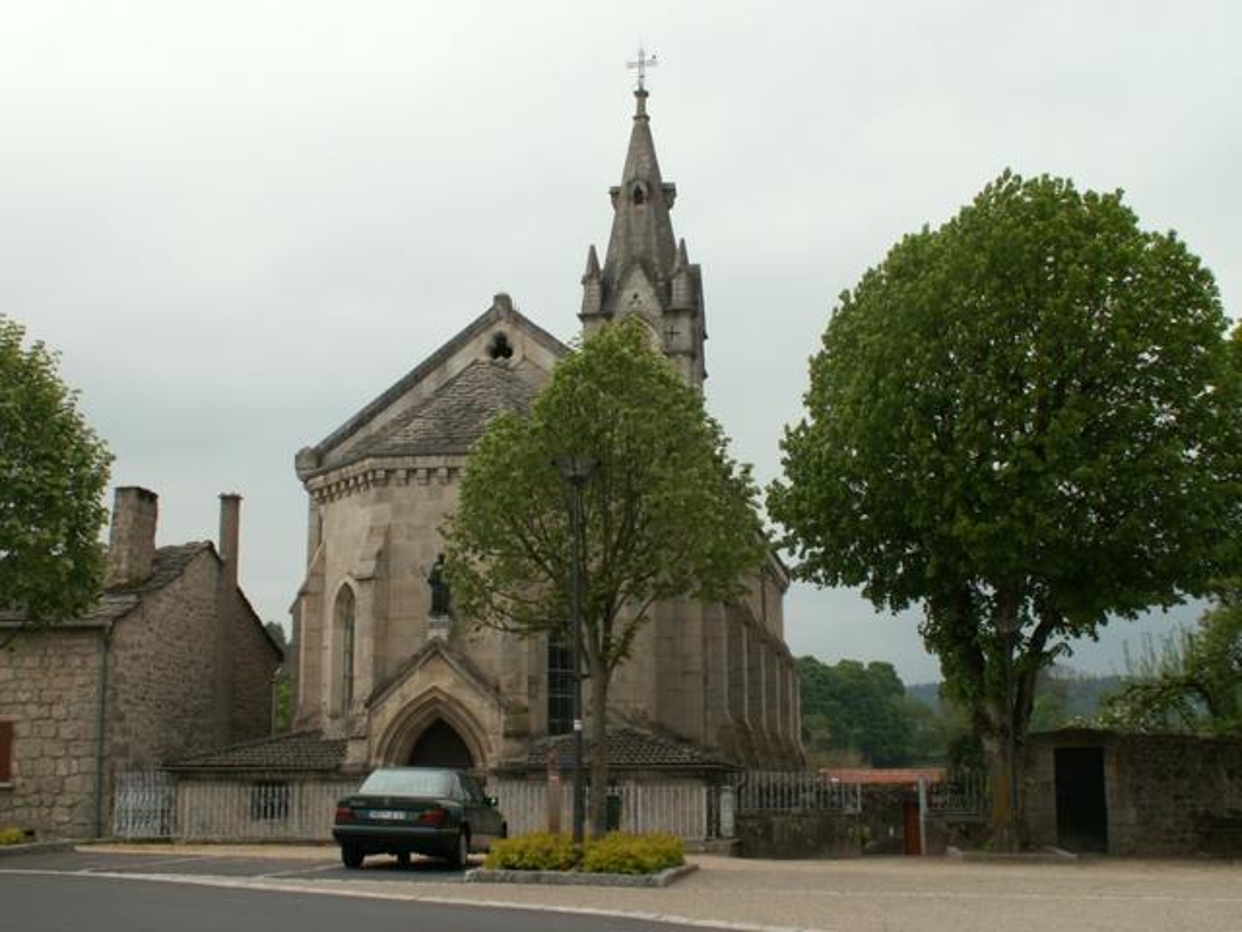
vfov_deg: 32.2
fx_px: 1615
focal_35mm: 45
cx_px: 621
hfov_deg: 42.1
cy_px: 466
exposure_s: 1/50
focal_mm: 7.49
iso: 50
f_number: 7.1
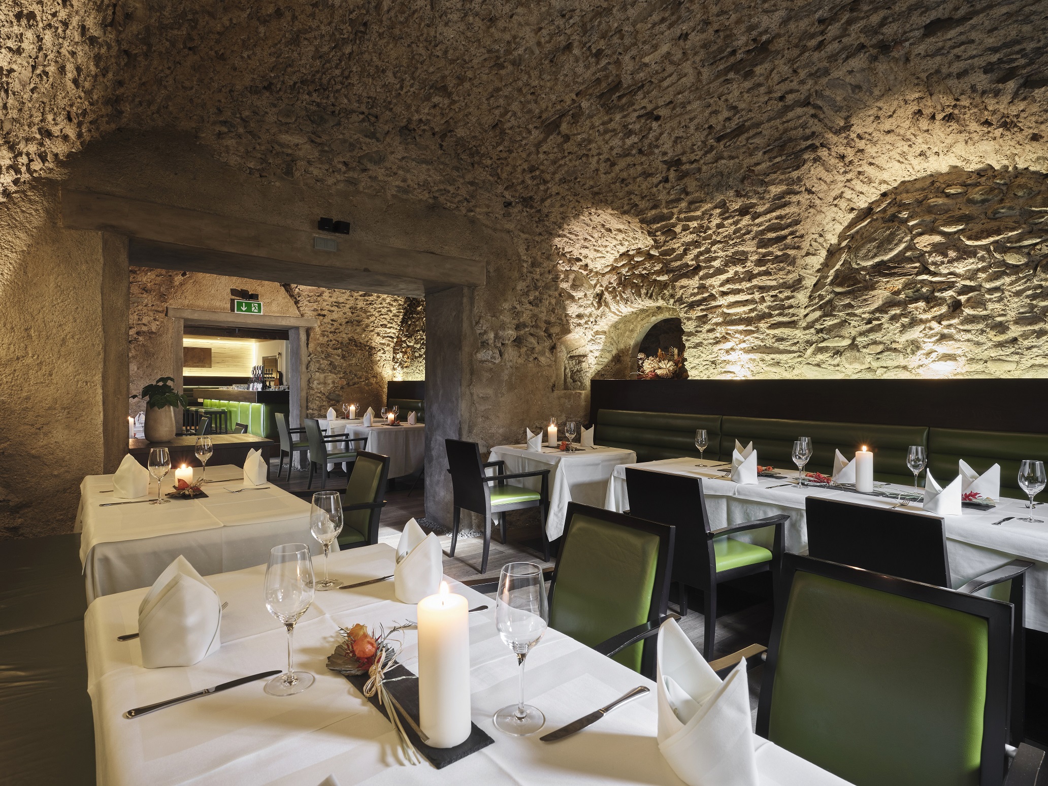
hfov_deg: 87.8
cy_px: 393
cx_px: 524
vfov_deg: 71.6
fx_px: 545
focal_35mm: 18
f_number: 16
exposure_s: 1.9
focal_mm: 23
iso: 400
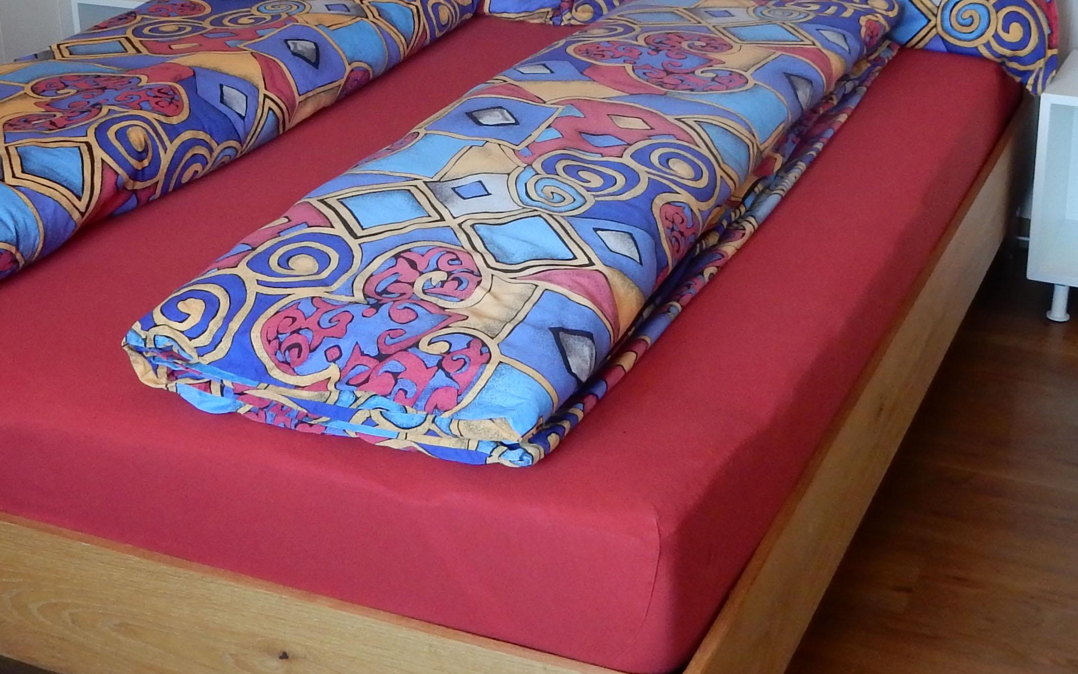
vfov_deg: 22.4
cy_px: 122
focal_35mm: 57
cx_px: 460
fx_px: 1675
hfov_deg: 35.6
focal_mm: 4.5
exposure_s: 1/30
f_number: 3.7
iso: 320
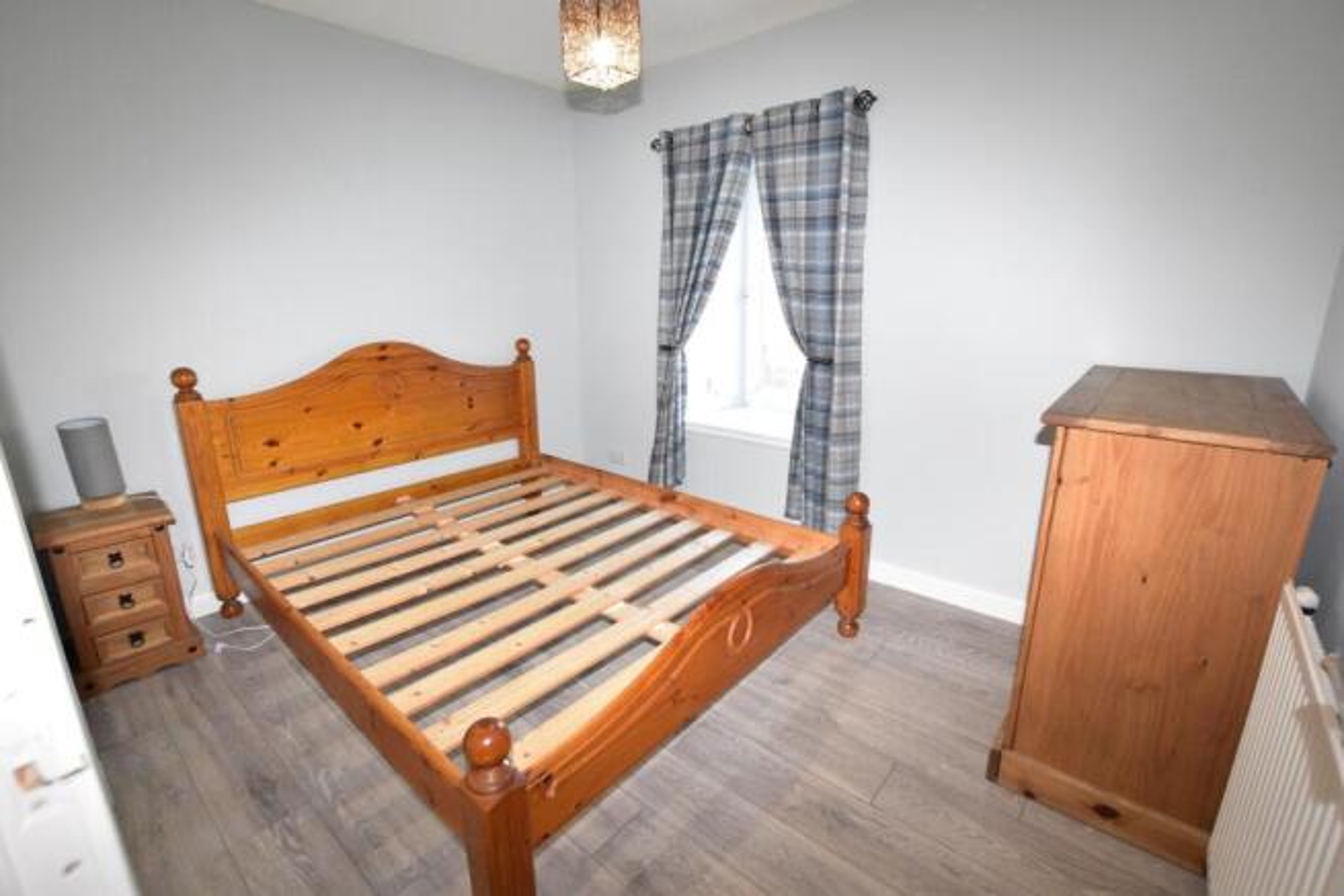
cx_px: 672
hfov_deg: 100.4
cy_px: 448
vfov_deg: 77.4
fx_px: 560
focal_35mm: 15
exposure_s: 1/60
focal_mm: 10
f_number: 5
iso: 1600
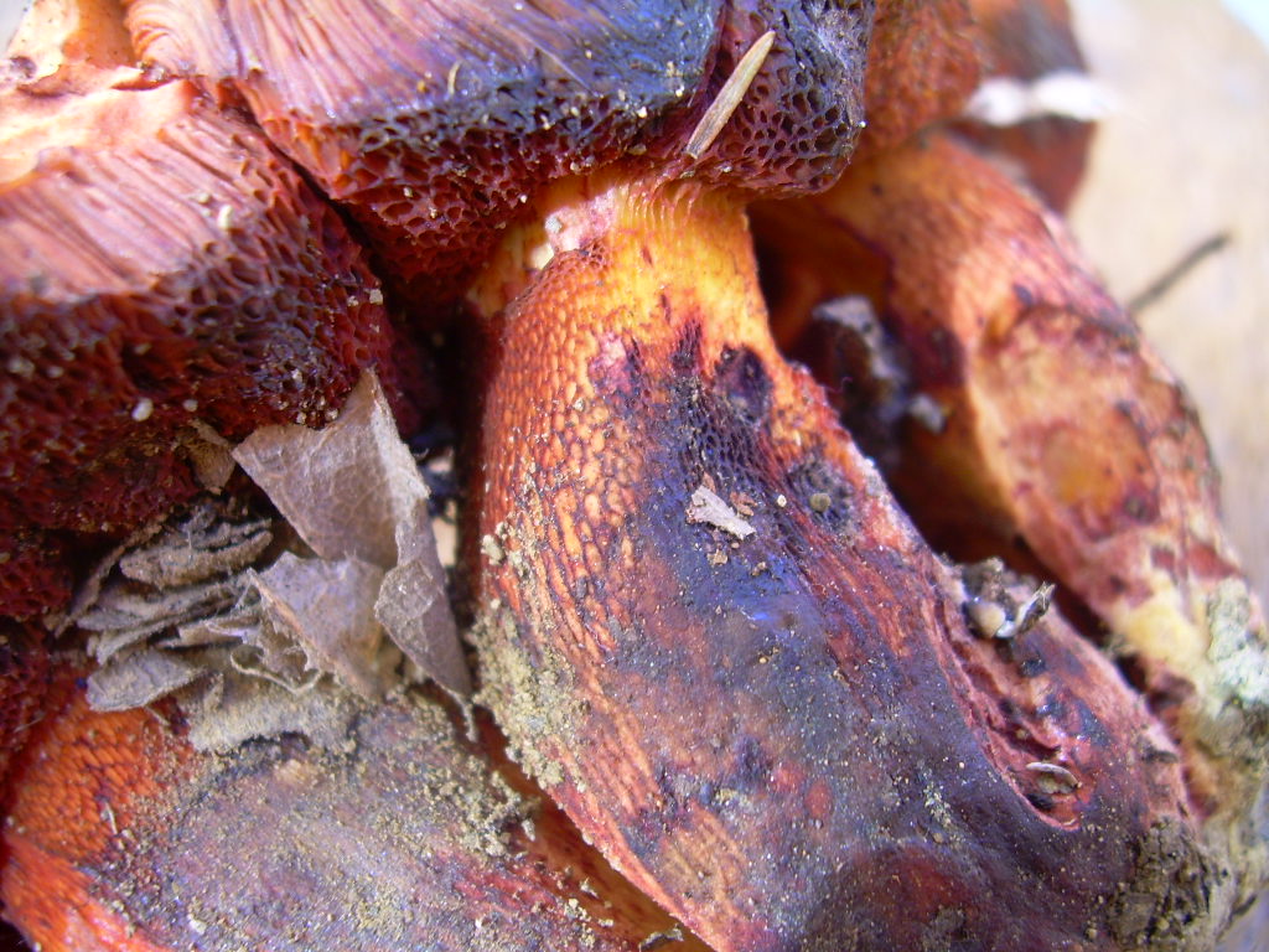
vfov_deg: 37.7
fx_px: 1393
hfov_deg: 49.0
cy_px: 476
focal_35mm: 38
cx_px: 634
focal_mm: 6.3
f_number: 2.8
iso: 50
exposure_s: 1/25.2
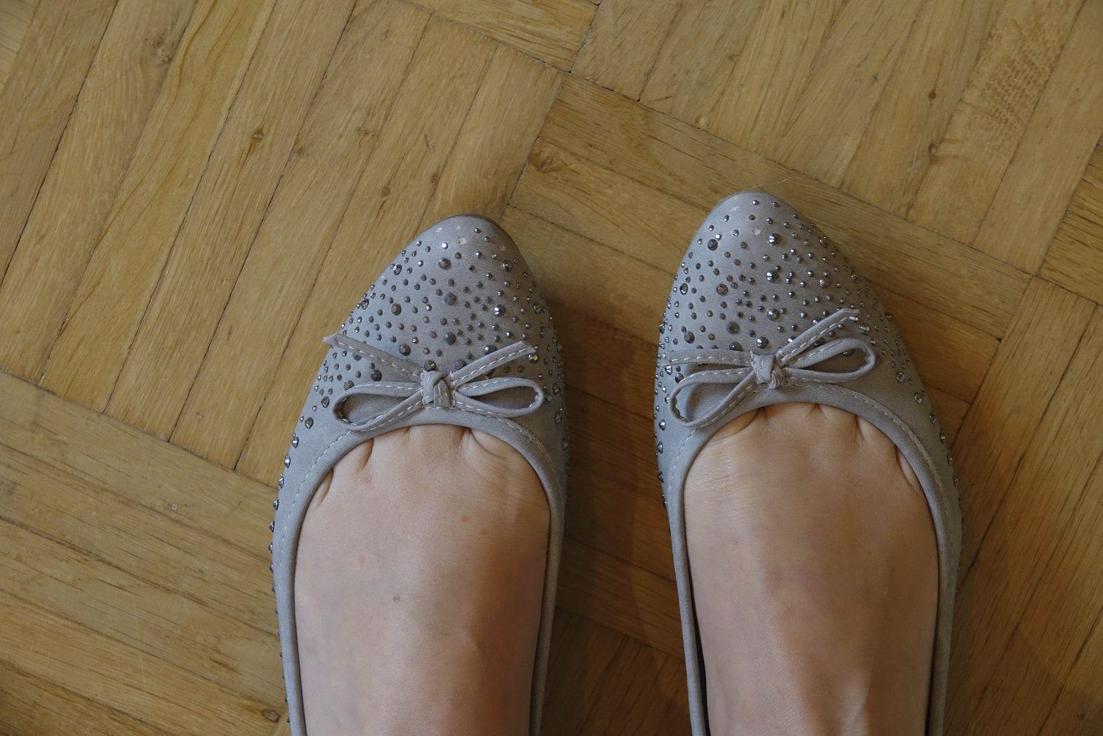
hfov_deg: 23.9
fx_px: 2604
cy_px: 368
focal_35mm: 85
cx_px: 552
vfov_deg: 16.1
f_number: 3.5
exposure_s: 1/15
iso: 800
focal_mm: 31.33
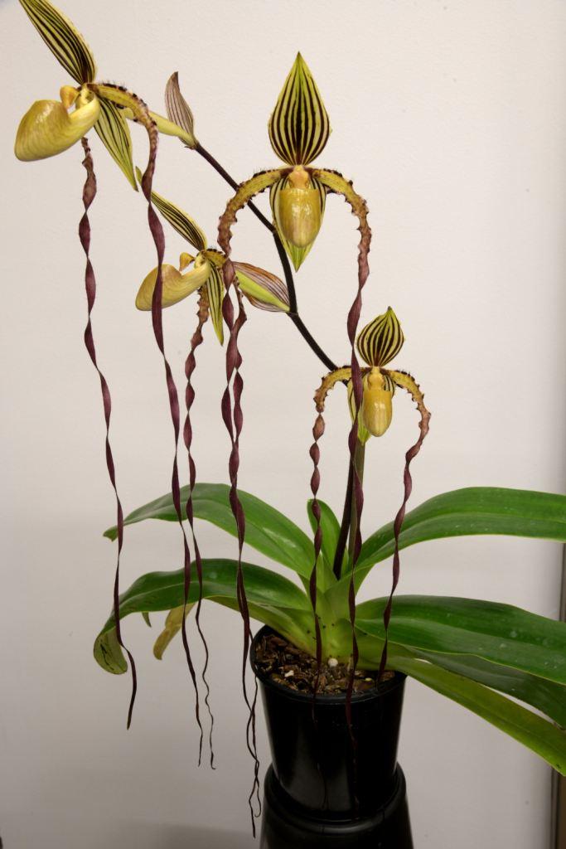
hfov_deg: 30.5
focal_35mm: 44
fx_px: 1037
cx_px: 283
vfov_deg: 44.5
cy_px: 424
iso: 1000
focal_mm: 44
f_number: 16
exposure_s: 1/10
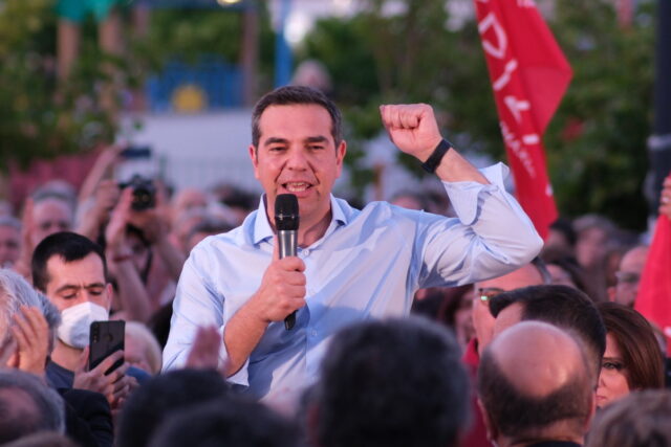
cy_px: 224
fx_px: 2386
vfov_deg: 10.7
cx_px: 336
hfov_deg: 16.0
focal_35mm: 128
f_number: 1.8
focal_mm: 85
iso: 800
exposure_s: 1/250
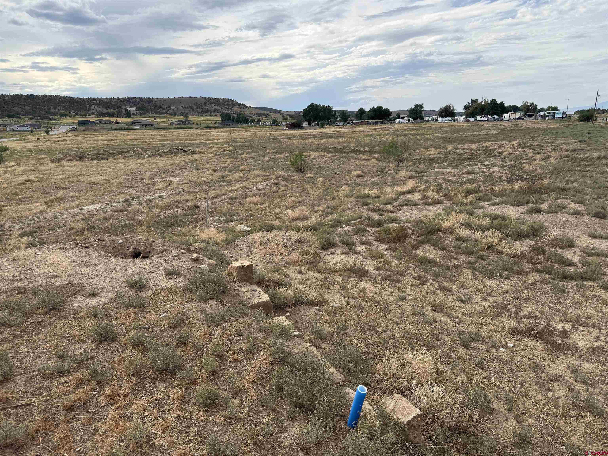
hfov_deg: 71.6
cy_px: 228
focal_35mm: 24
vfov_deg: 56.8
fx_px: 422
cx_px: 304
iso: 80
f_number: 1.78
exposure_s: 1/3279
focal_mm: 6.76
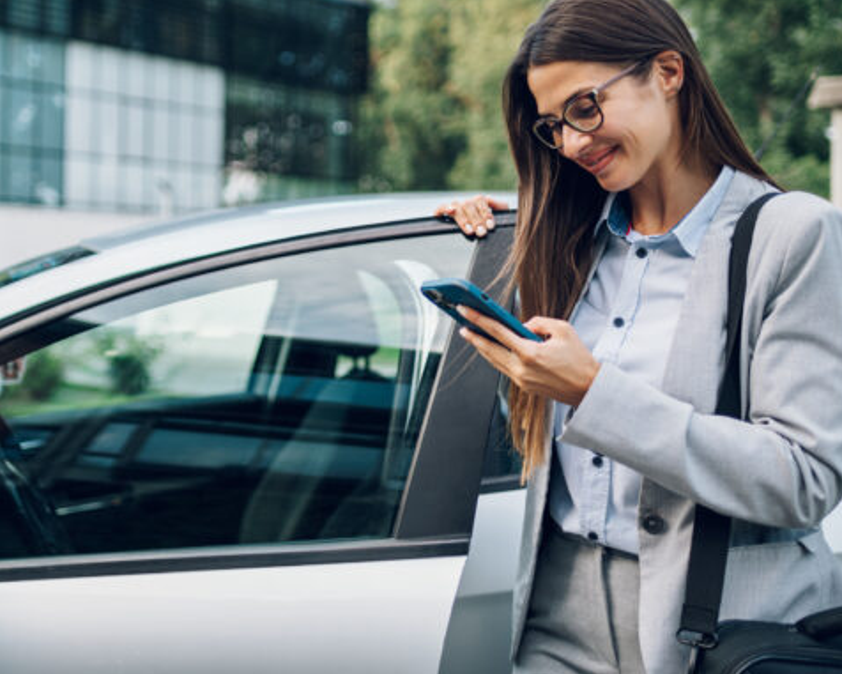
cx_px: 267
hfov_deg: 34.9
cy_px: 249
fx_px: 1321
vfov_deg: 28.5
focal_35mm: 53
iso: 250
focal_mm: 35
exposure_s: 1/320
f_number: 1.8
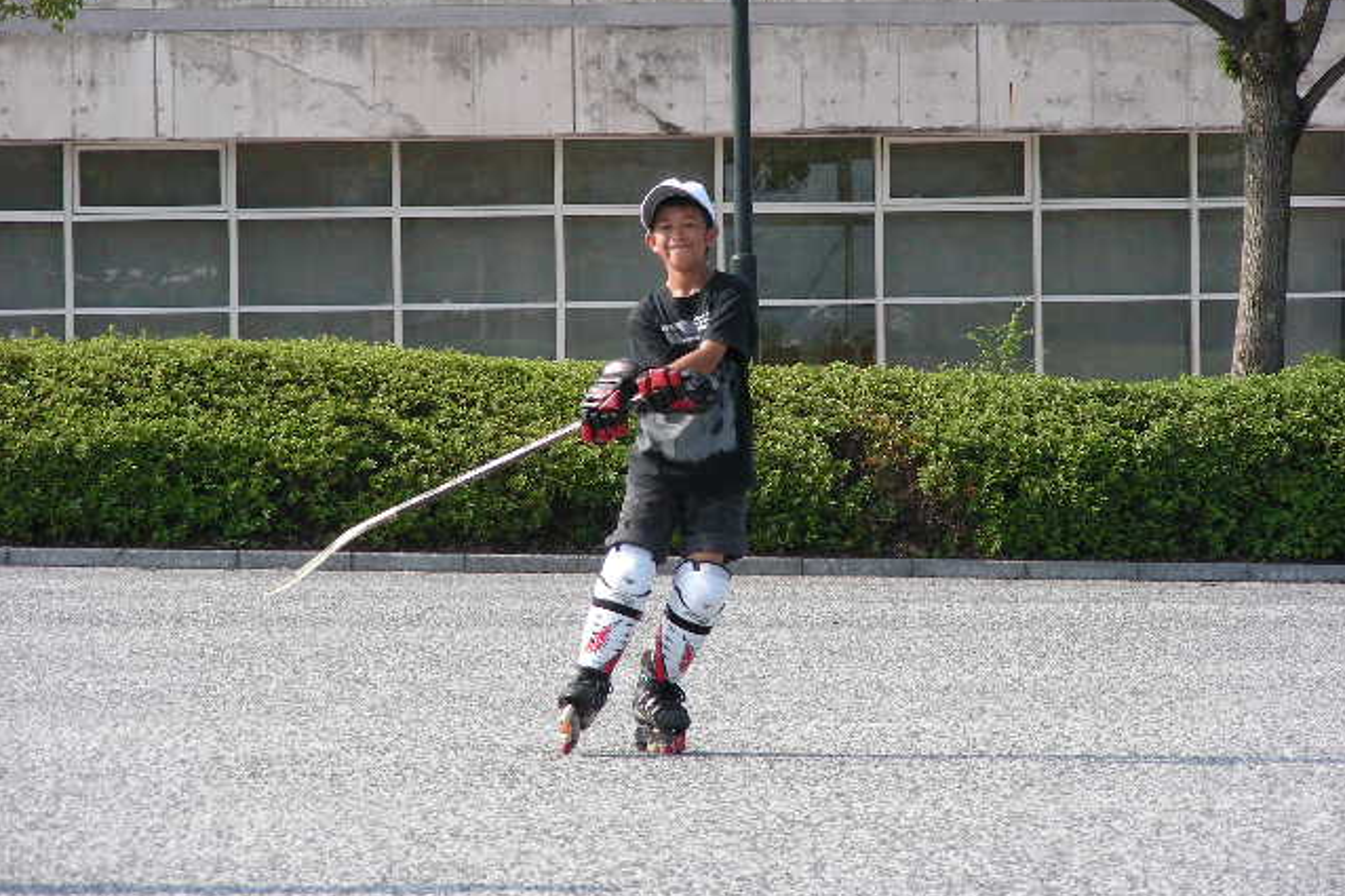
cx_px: 672
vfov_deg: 5.7
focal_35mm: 240
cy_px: 424
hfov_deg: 8.6
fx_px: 8964
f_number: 4
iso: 50
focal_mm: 38.3
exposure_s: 1/214
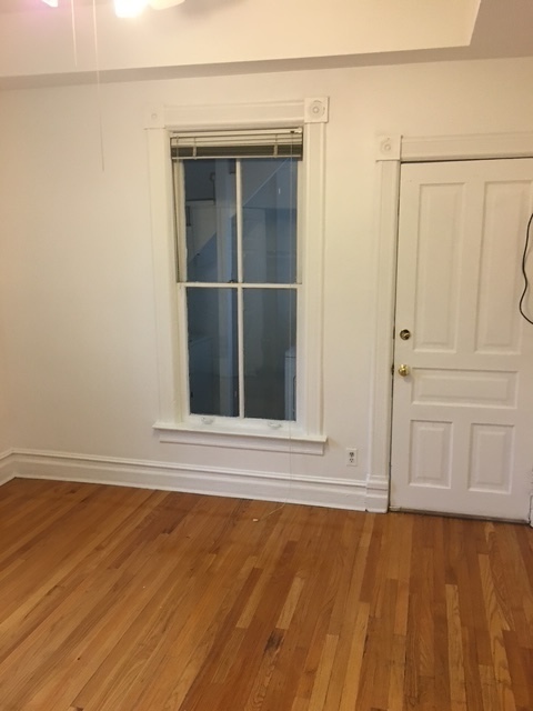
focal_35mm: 29
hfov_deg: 48.2
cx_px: 266
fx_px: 595
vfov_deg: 61.7
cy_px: 356
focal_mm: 4.15
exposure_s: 1/30
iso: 160
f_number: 2.2
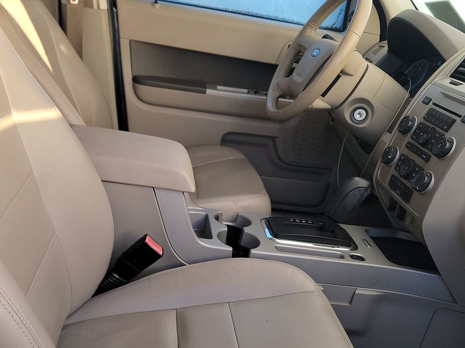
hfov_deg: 47.3
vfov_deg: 36.7
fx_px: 524
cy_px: 209
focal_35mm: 39
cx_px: 165
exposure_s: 1/119
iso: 89
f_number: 1.8
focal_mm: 6.7
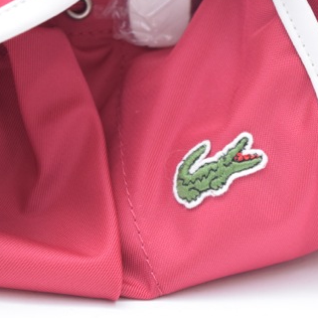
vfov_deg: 12.3
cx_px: 208
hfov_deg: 12.3
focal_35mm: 142
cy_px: 169
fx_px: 1474
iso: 800
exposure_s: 1/125
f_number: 5.6
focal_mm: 55
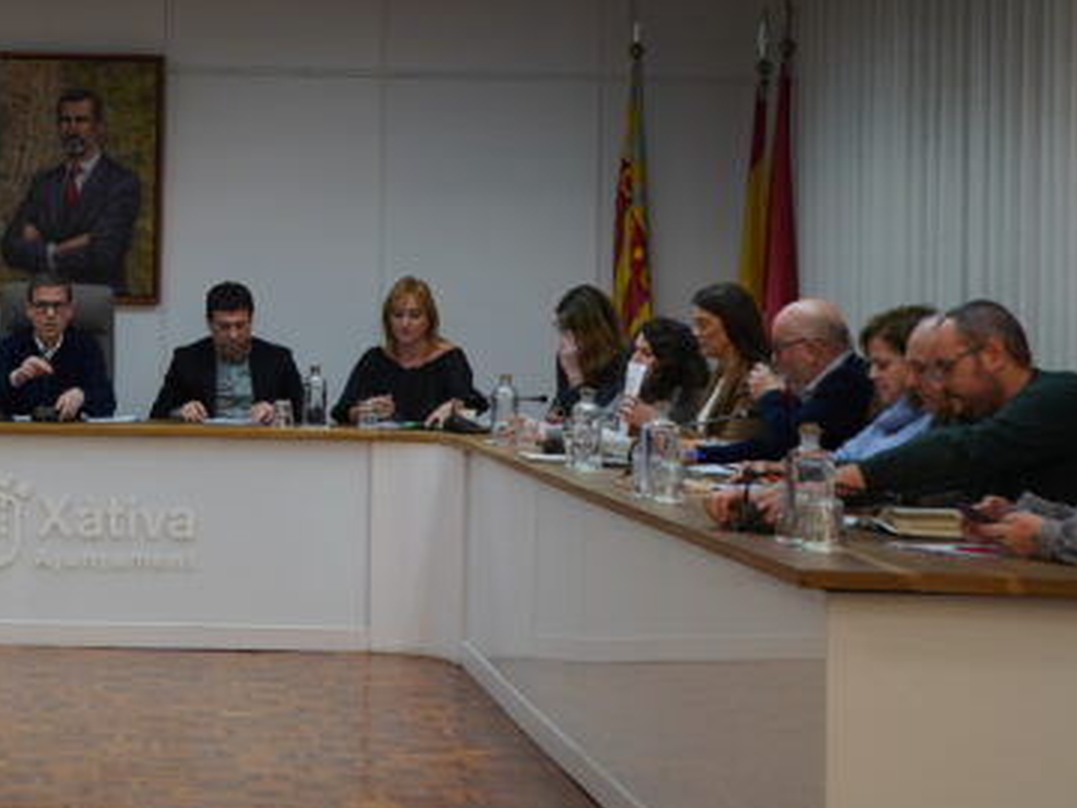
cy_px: 178
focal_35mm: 85
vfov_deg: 17.2
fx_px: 2645
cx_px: 78
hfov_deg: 22.4
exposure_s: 1/60
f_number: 4
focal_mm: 37
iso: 320
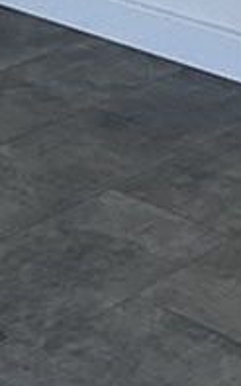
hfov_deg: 8.4
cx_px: -31
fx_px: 1620
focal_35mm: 154
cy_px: -359
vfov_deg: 12.2
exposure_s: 1/150
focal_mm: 2.22
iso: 50
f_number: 2.2
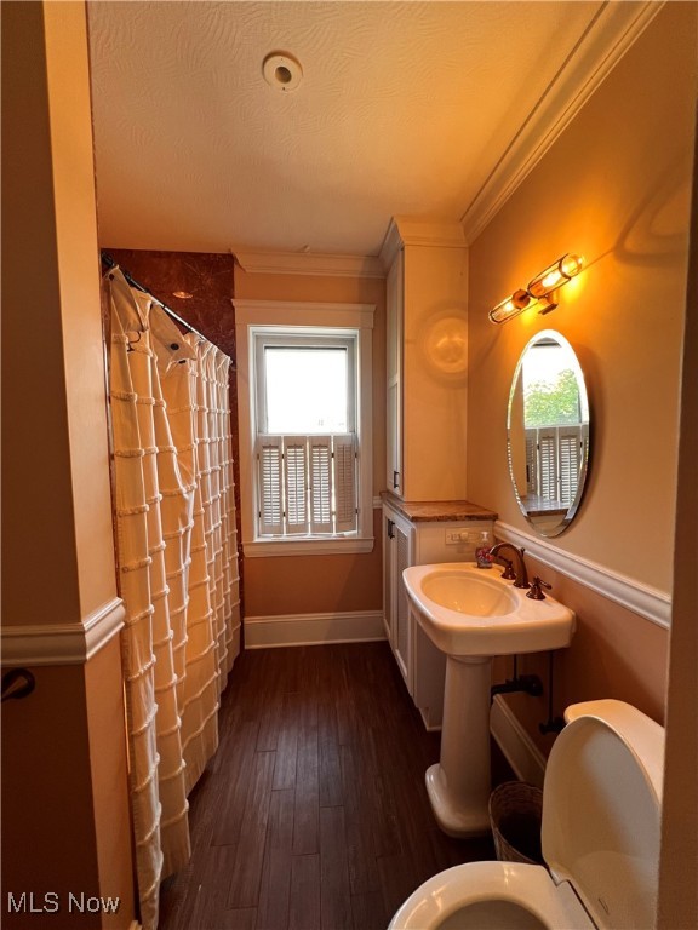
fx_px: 350
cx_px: 349
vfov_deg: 106.2
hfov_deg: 89.9
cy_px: 465
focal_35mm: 13
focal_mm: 1.57
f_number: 1.8
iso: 200
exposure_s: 1/120
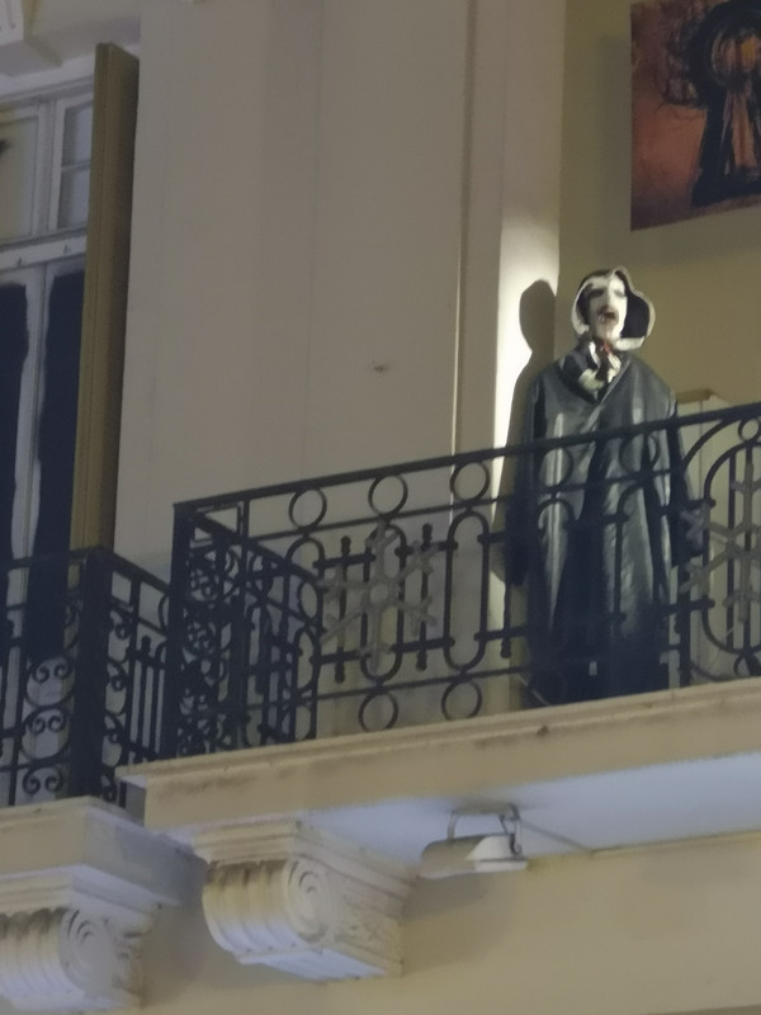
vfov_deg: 12.4
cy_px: 508
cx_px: 380
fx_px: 4661
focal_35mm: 159
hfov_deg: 9.3
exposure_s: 1/16.7
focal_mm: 7.48
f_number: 2.4
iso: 640
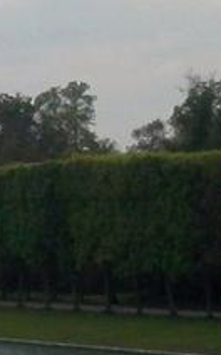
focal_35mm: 200
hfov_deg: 6.1
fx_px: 1933
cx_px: -412
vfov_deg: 10.5
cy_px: 105
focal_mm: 4.5
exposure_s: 1/320
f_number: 8.7
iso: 80
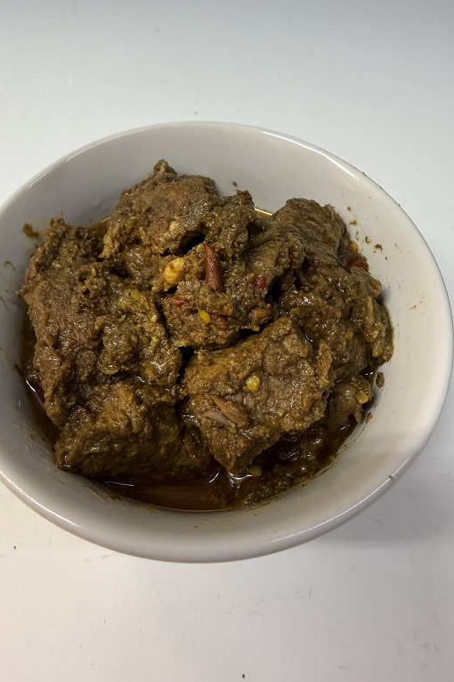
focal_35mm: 26
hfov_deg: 49.4
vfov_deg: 69.4
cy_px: 350
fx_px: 492
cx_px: 200
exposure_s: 1/100
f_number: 2.2
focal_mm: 2.22
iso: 250
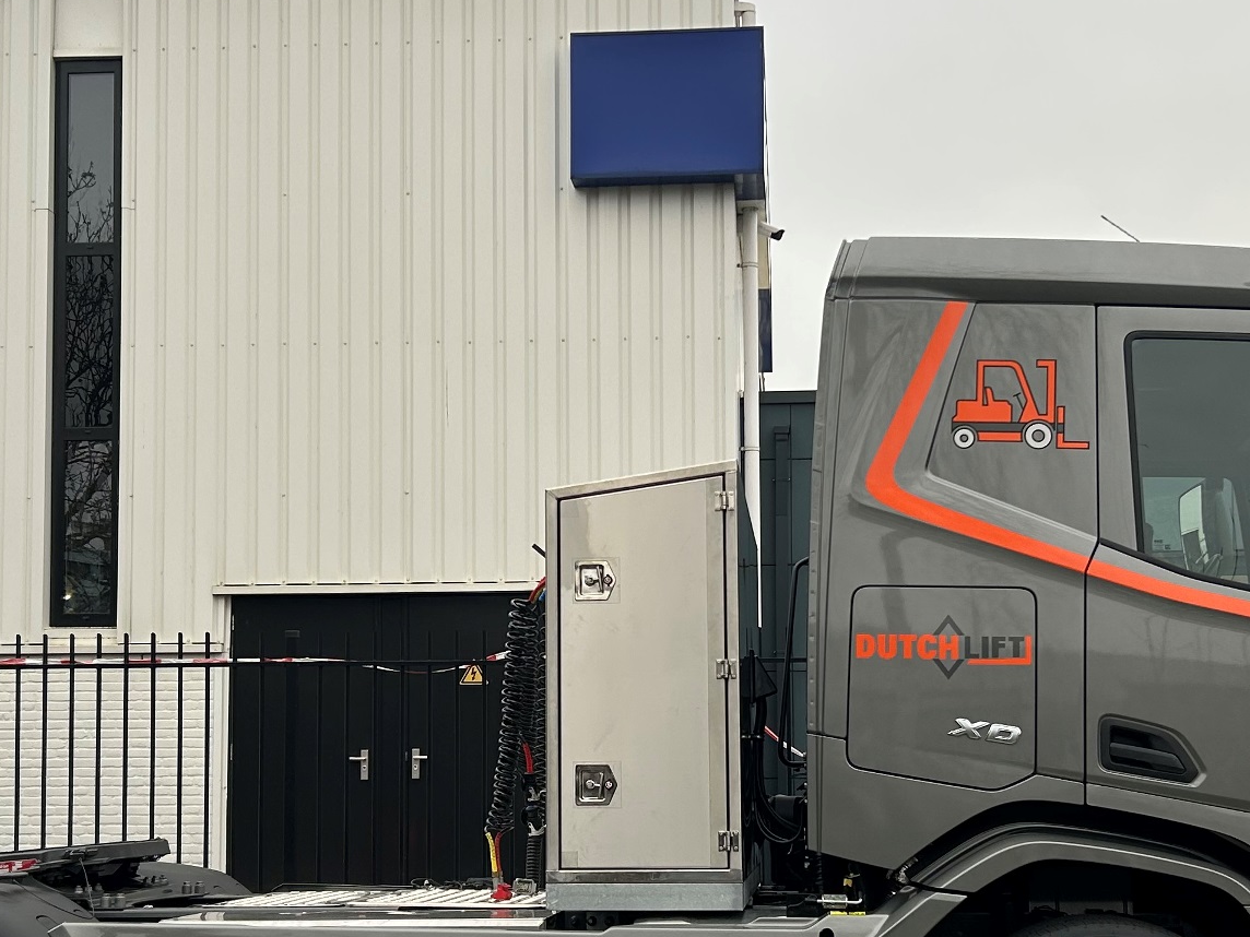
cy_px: 592
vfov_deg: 26.5
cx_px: 648
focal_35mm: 55
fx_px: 1986
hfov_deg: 34.9
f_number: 1.5
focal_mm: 5.7
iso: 40
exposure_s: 1/289
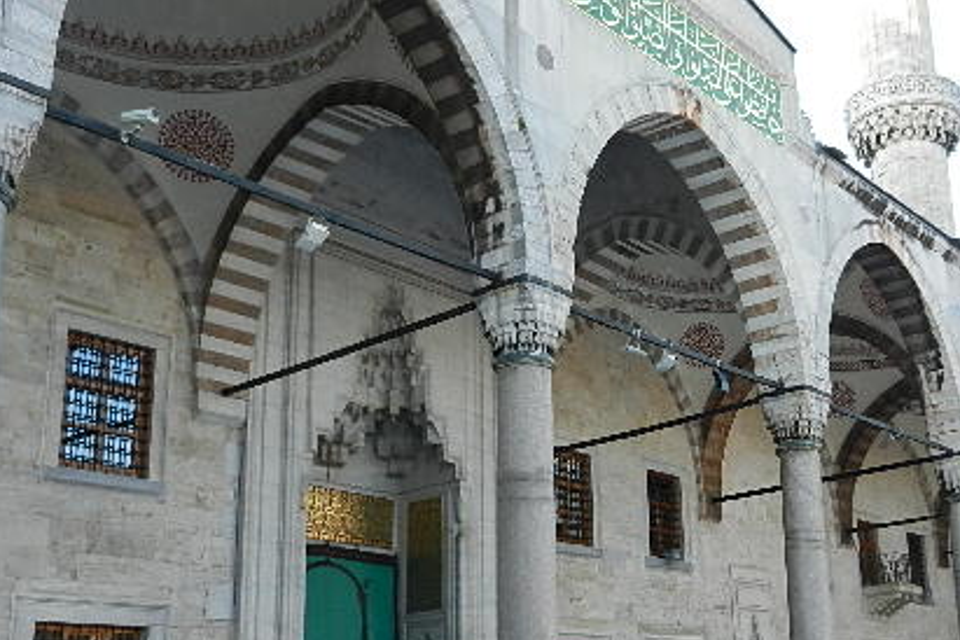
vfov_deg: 28.5
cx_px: 701
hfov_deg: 40.9
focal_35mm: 47
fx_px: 1253
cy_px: 409
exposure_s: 1/160
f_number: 3.6
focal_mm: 5.1
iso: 160
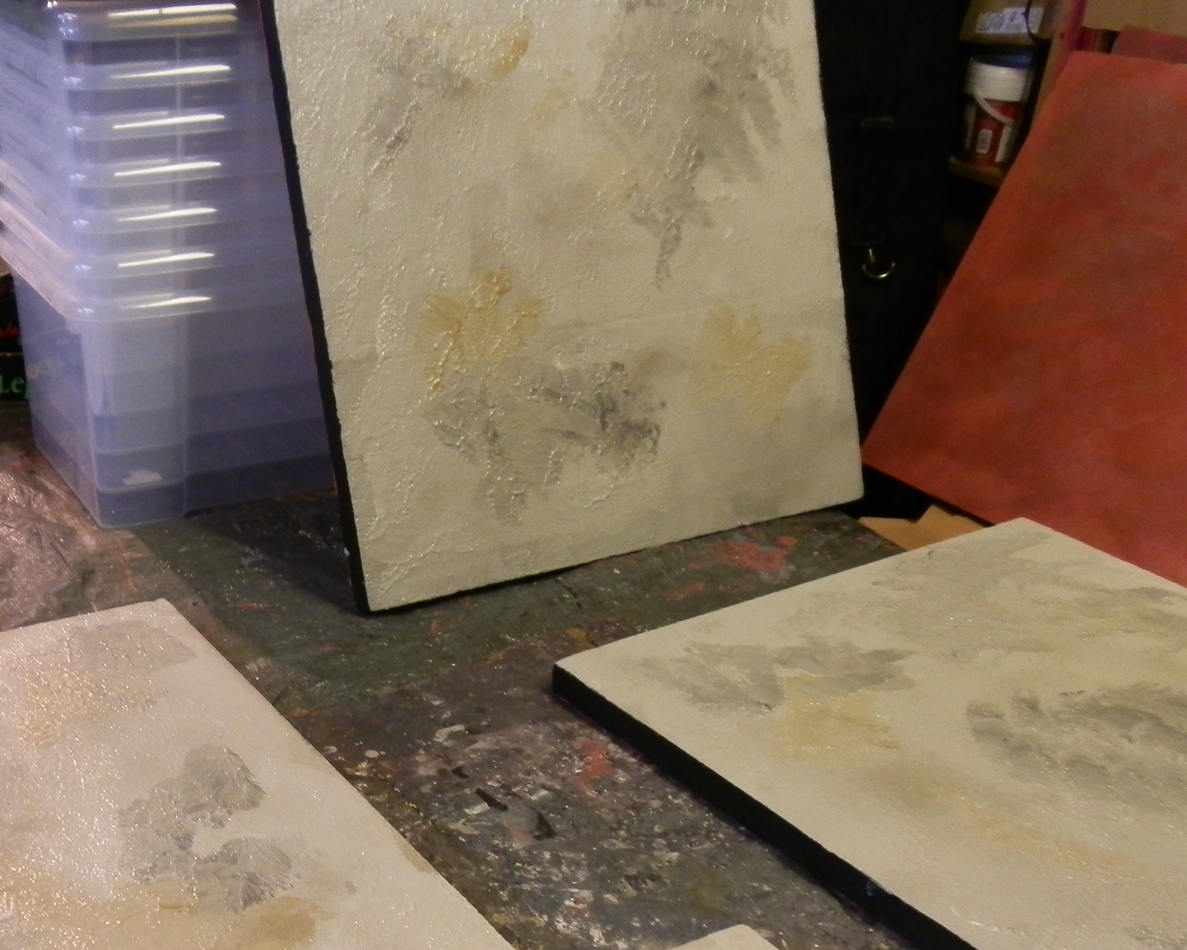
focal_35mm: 47
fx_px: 1651
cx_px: 233
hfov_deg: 38.0
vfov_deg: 31.4
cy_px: 732
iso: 200
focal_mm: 5
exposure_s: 1/20
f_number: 3.1
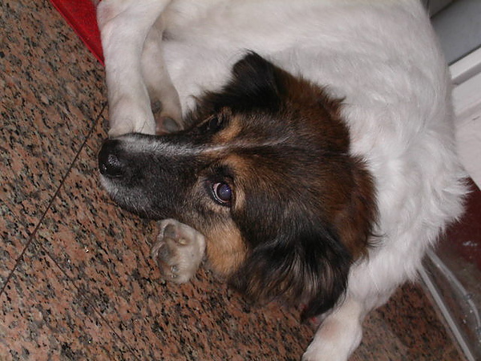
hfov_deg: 17.3
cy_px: 180
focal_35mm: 114
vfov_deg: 13.0
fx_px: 1584
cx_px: 240
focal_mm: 23.4
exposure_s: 1/90
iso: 100
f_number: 4.7
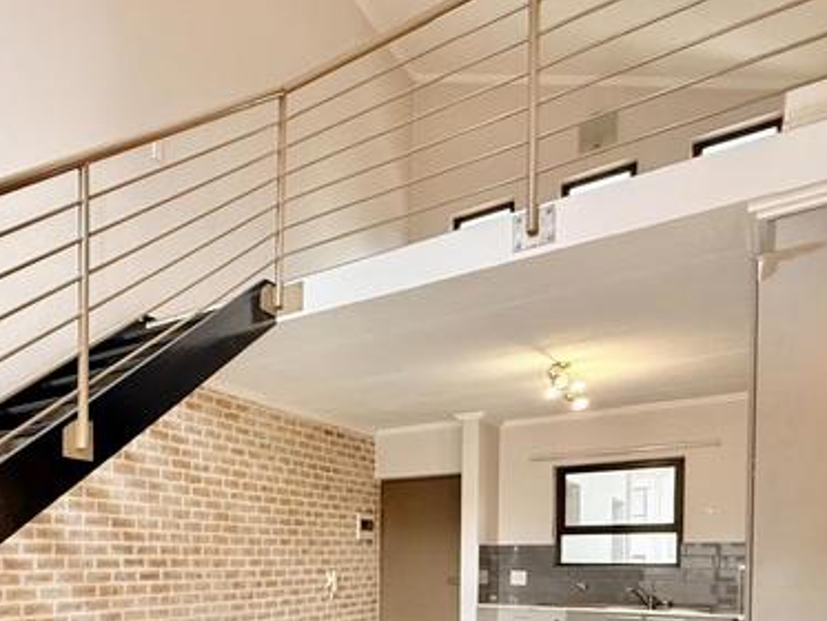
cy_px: 577
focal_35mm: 30
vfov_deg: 42.3
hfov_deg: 54.3
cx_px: 124
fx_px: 717
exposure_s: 1/99
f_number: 2.2
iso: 400
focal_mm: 2.22
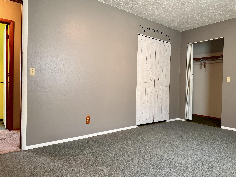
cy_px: 88
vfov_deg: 56.8
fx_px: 164
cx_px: 118
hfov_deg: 71.6
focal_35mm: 24
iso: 640
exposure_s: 1/60
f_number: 1.78
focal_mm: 6.76
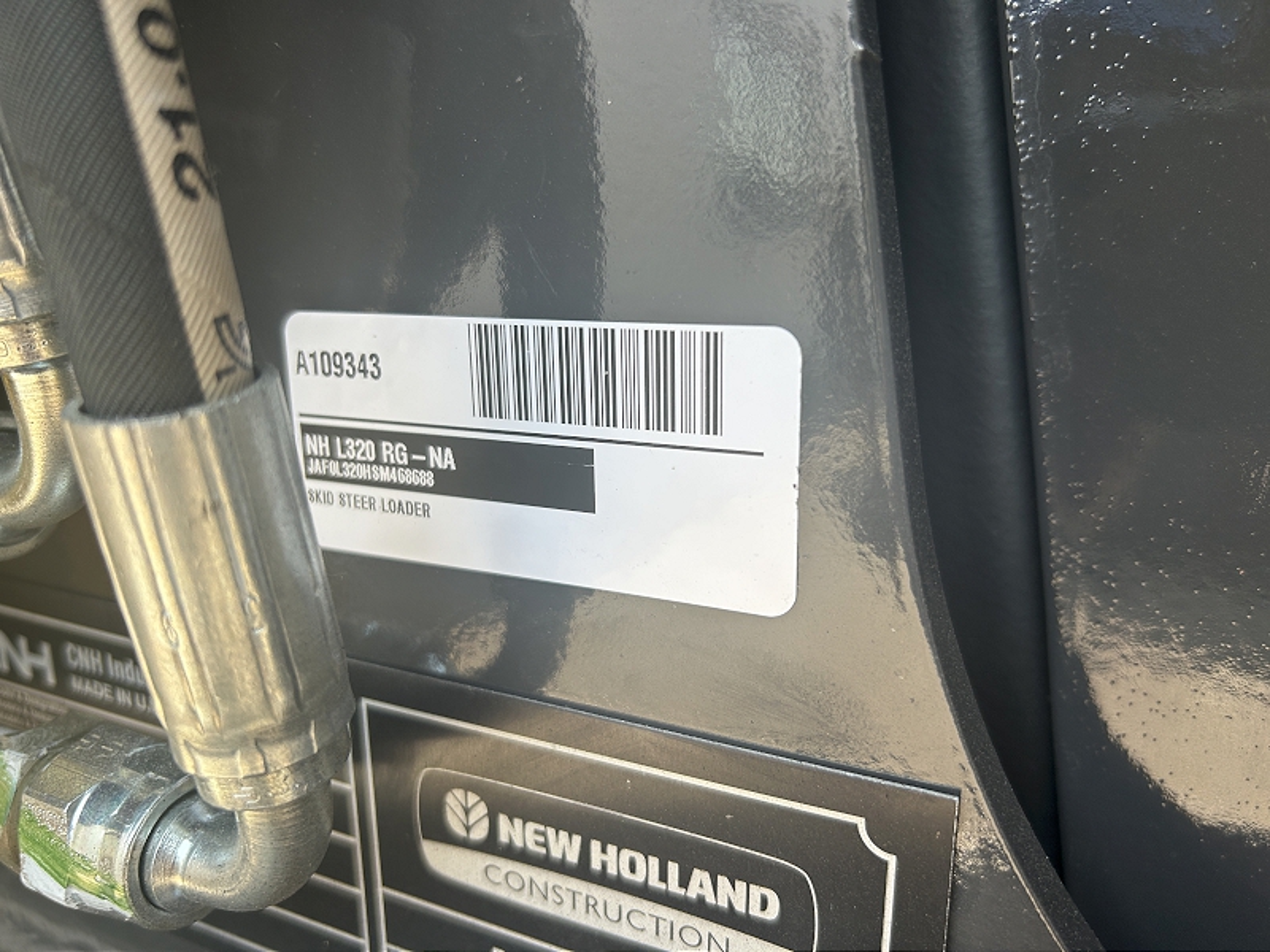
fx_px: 954
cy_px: 476
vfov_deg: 53.1
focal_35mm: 26
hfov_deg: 67.3
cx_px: 635
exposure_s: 1/563
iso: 50
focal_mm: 5.7
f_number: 1.5
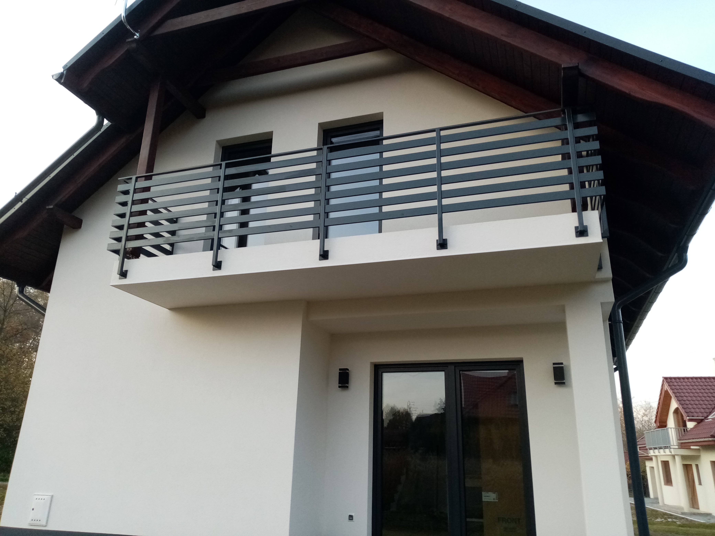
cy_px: 268
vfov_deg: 53.1
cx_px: 358
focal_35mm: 26
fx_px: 537
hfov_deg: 67.3
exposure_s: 1/50
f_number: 1.8
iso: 126
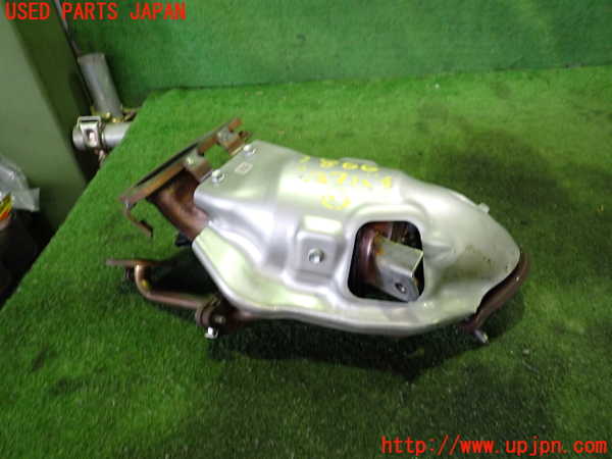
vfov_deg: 54.9
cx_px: 306
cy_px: 230
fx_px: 442
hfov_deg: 69.4
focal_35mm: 25
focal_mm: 4.5
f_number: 2
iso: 320
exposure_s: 1/30
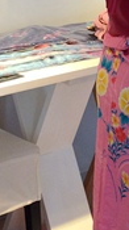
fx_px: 683
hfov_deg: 10.2
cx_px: 222
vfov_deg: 18.2
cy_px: -47
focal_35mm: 112
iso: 64
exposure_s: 1/30
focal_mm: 4.15
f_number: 2.2
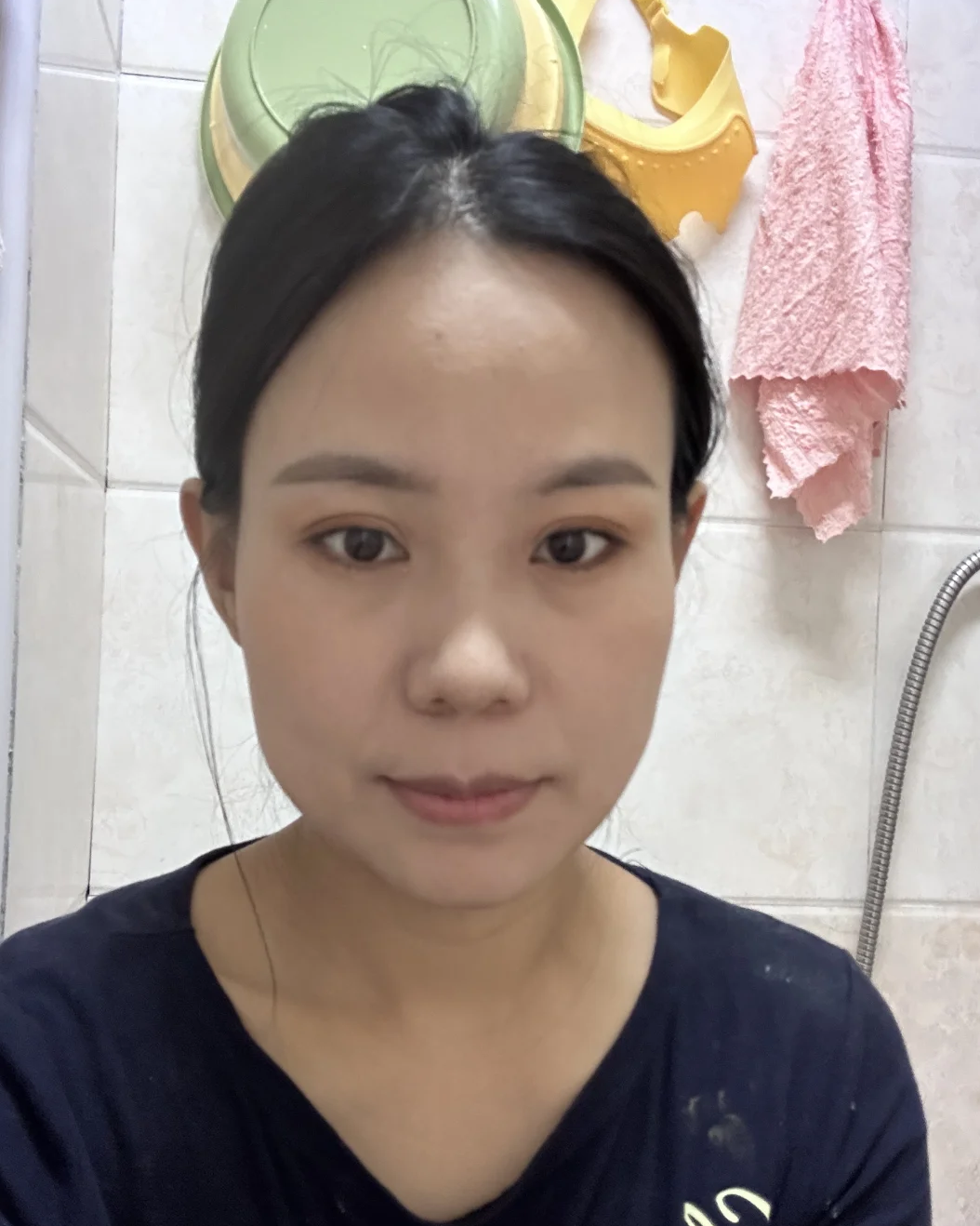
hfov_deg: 45.8
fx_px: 1160
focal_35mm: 32
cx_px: 487
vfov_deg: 55.6
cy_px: 666
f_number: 1.9
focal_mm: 2.69
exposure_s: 1/25
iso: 400
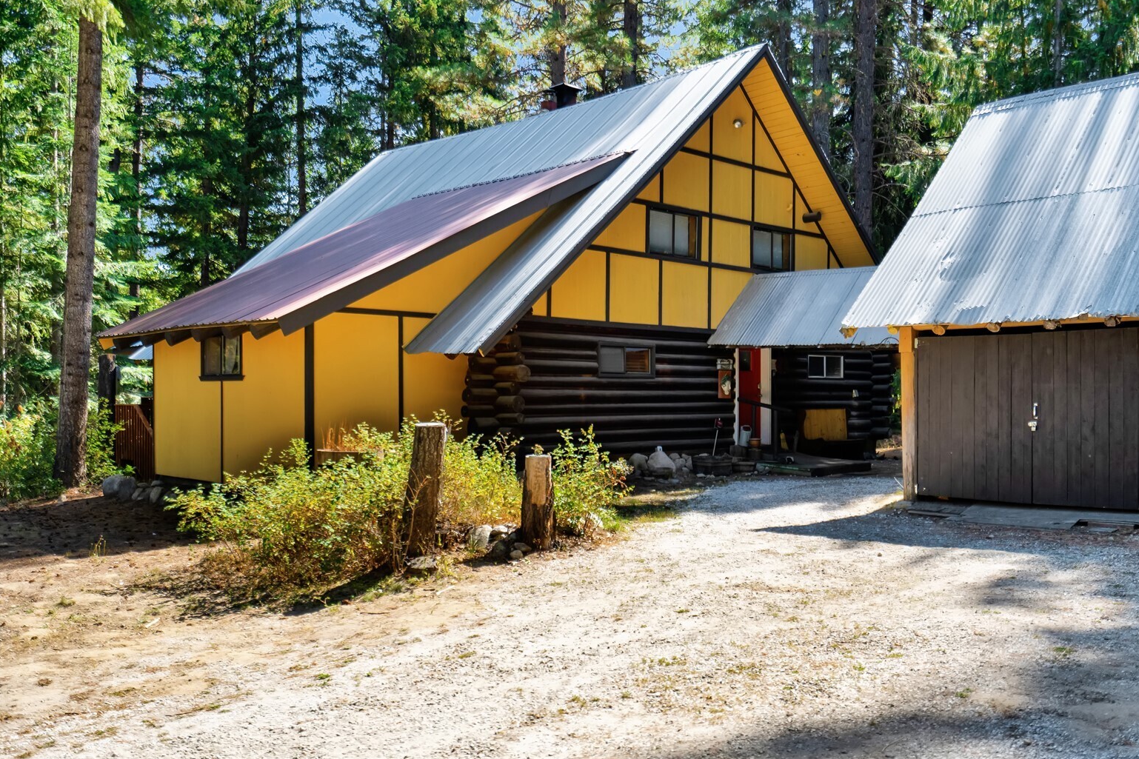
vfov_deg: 41.1
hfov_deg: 58.6
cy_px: 397
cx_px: 627
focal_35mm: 32
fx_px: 1012
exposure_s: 1/1600
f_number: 4
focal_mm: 29
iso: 1000
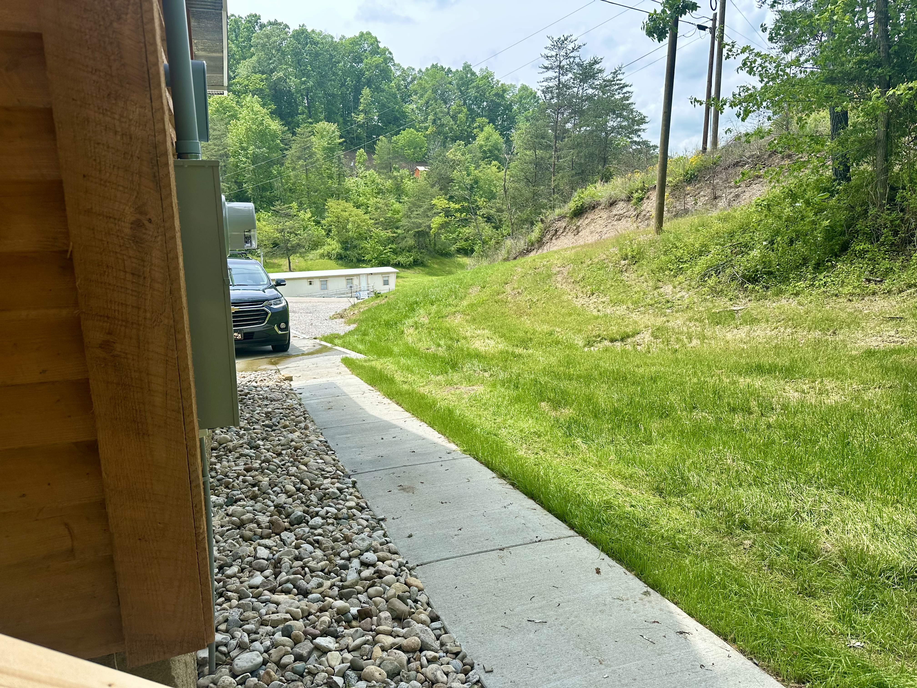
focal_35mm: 24
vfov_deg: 56.8
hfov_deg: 71.6
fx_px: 636
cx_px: 458
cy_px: 344
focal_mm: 6.86
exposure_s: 1/1916
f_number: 1.78
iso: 80
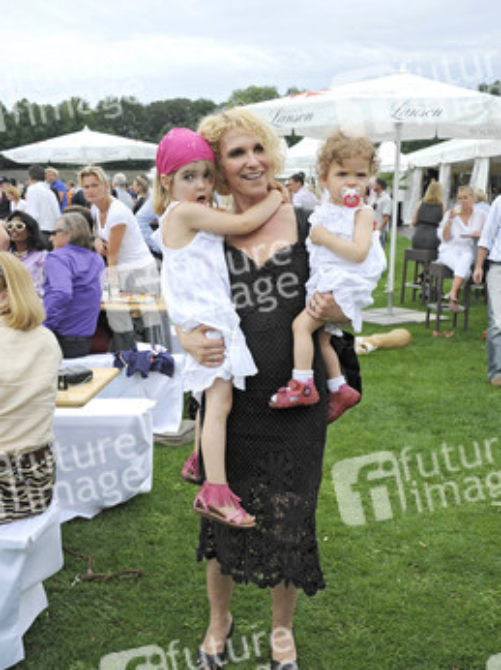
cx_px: 255
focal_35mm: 40
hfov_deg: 35.9
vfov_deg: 46.7
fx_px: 773
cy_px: 383
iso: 320
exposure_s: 1/320
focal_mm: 36
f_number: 9
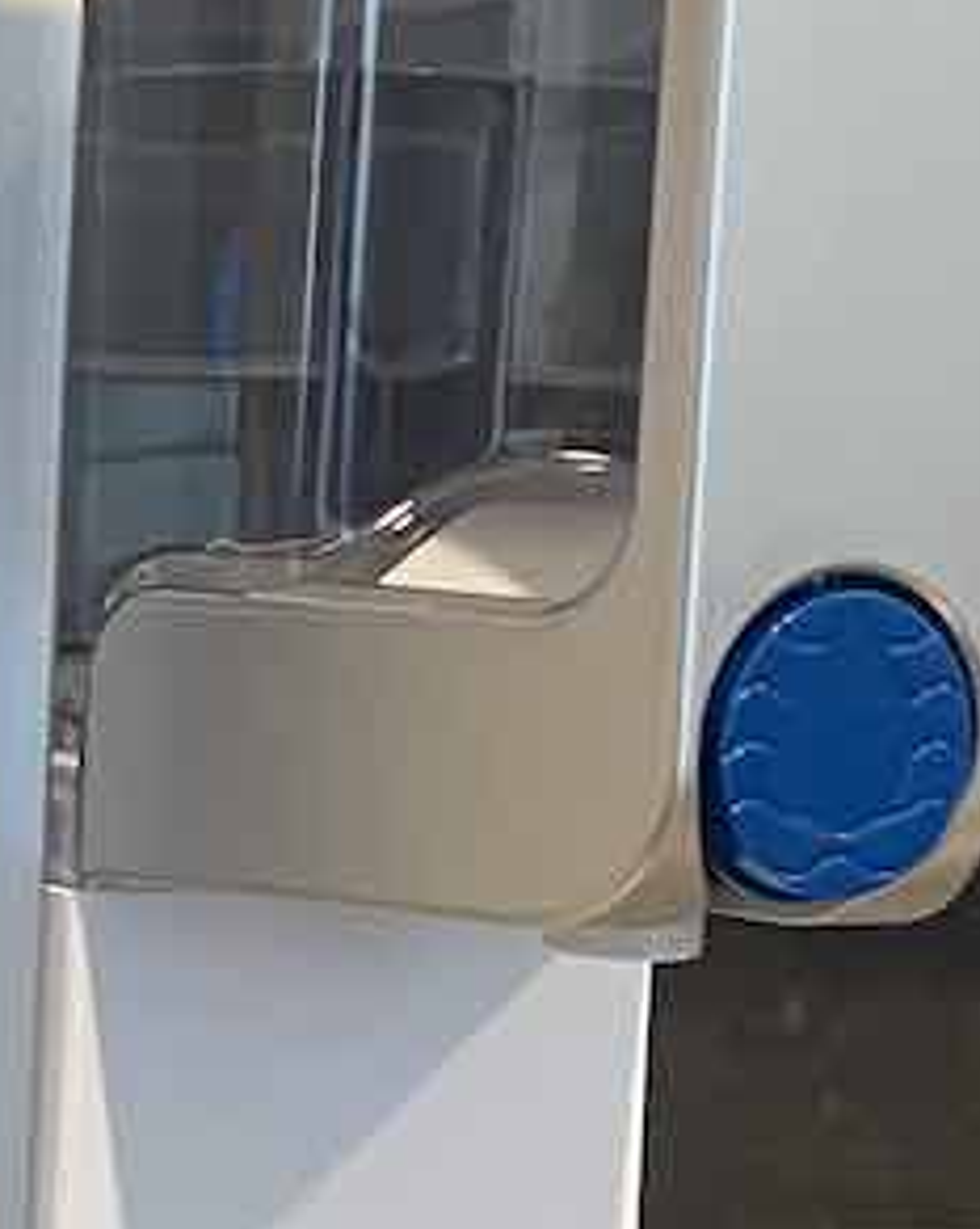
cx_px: -450
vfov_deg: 16.6
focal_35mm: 116
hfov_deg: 12.7
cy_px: 810
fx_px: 4212
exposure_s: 1/60
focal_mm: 4.2
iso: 500
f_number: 1.6
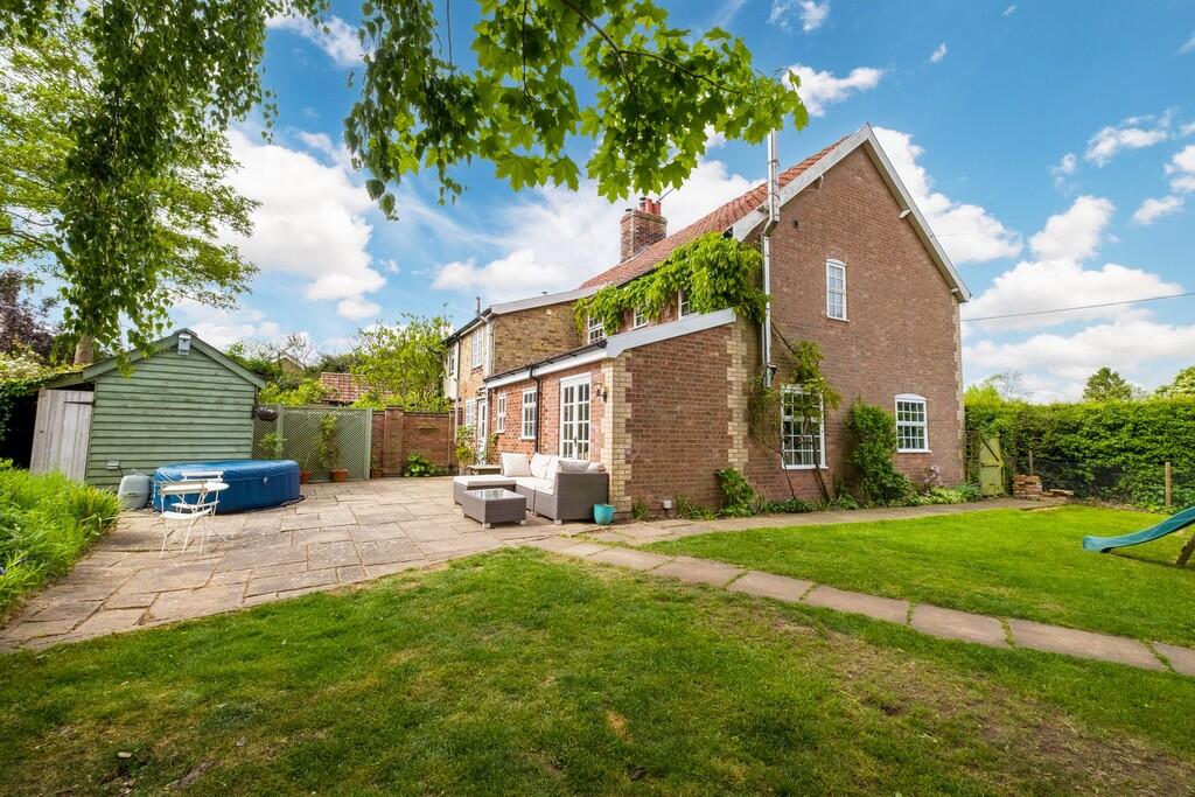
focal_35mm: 15
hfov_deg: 100.4
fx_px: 498
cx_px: 598
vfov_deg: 77.3
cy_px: 398
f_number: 10
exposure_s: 1/2000
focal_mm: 10
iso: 200
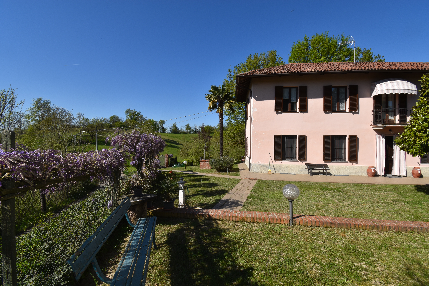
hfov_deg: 100.4
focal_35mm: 15
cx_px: 214
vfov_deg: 77.3
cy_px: 143
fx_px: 179
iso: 100
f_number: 11
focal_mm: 10
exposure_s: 1/200
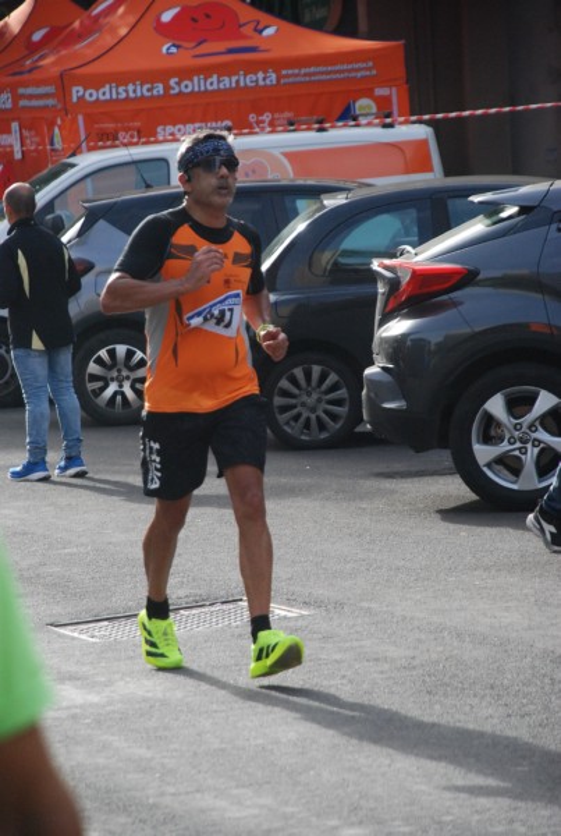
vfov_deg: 10.9
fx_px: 4360
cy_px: 418
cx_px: 280
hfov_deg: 7.4
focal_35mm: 188
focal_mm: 125
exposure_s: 1/800
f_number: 5.6
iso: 1000
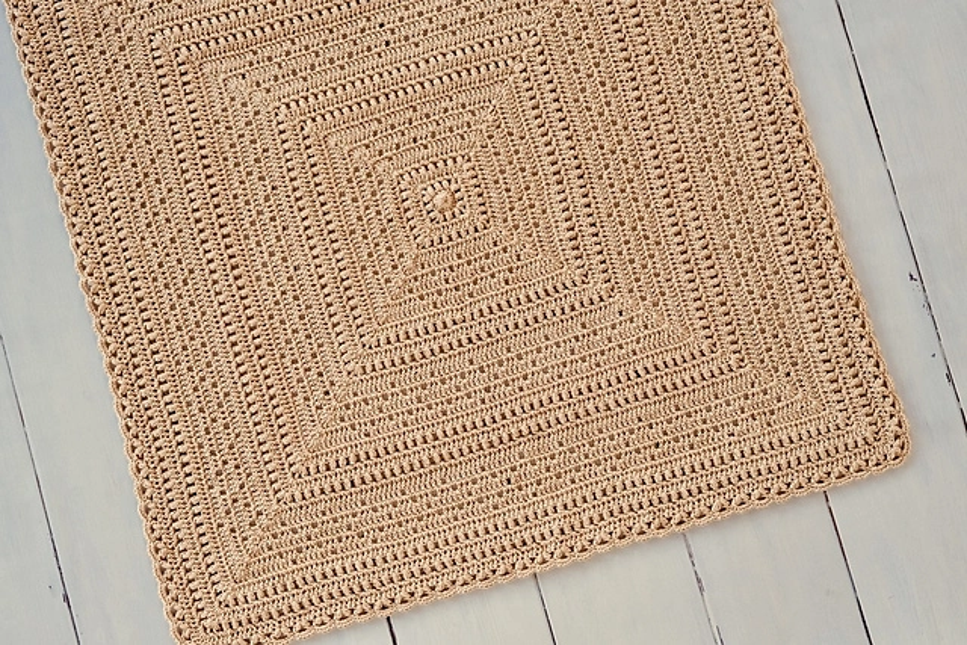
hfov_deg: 32.4
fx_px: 1666
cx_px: 484
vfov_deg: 21.9
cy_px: 322
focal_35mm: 62
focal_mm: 41.1
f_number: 4
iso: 2000
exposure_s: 1/120
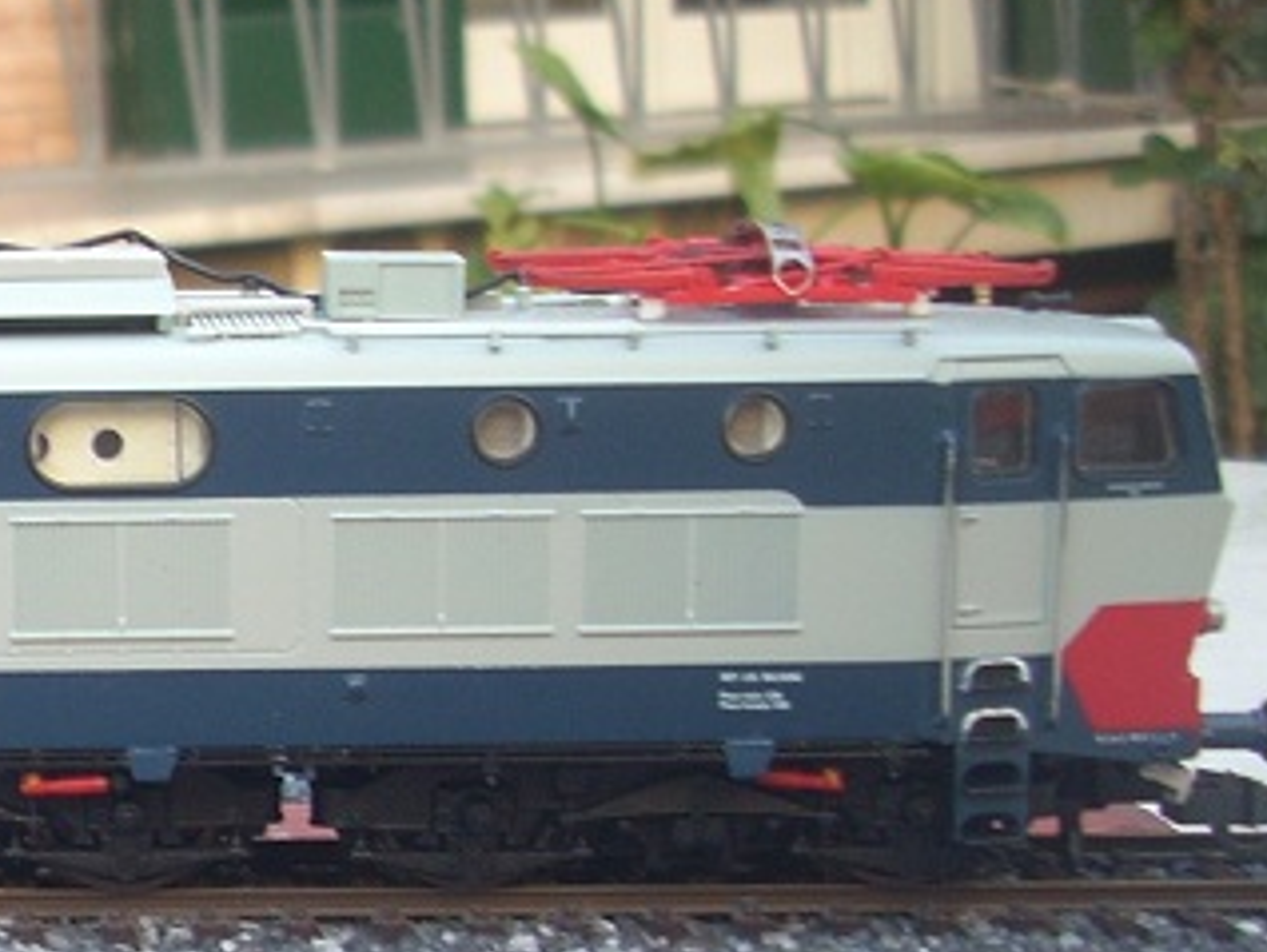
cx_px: -183
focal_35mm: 93
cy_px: 693
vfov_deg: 15.9
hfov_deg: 20.0
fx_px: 3407
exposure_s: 1/30
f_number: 2.8
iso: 64
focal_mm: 6.2
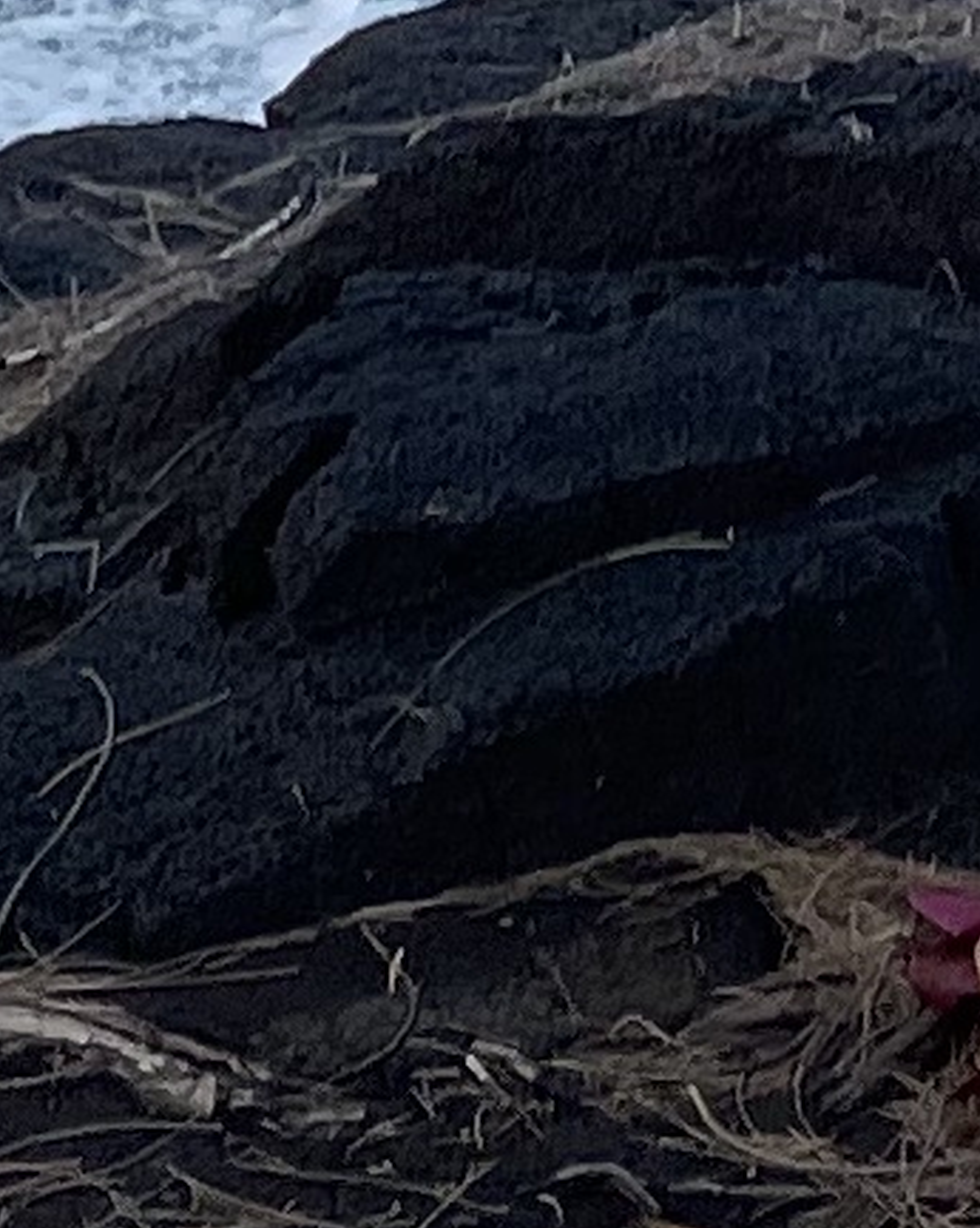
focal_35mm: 237
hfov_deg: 6.5
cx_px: 1332
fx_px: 8602
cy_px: -2936
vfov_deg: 7.0
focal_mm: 4.2
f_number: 1.6
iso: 32
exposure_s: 1/2564
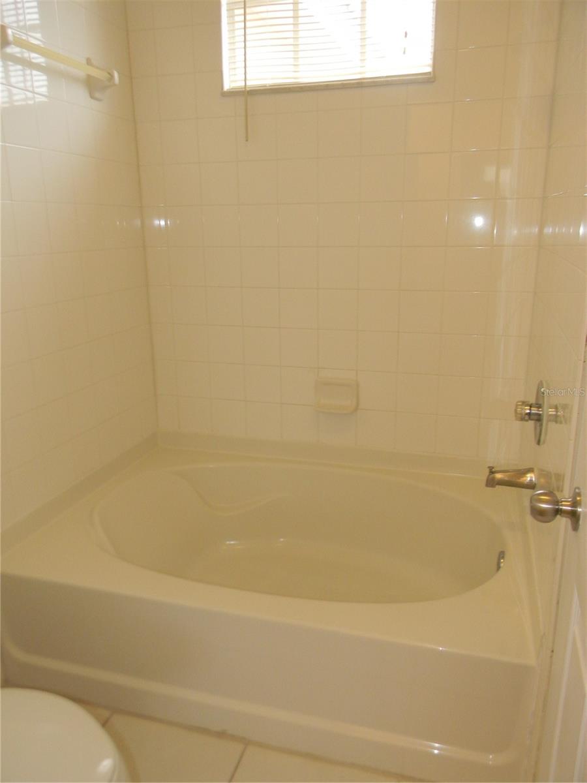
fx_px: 633
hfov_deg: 49.7
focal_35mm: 28
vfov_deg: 63.4
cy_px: 392
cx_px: 294
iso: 200
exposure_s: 1/29.6
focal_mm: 5
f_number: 3.5
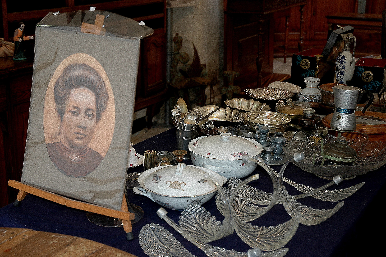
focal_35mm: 57
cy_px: 128
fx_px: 611
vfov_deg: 23.7
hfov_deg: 35.1
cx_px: 193
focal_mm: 38
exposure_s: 1/60
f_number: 4.2
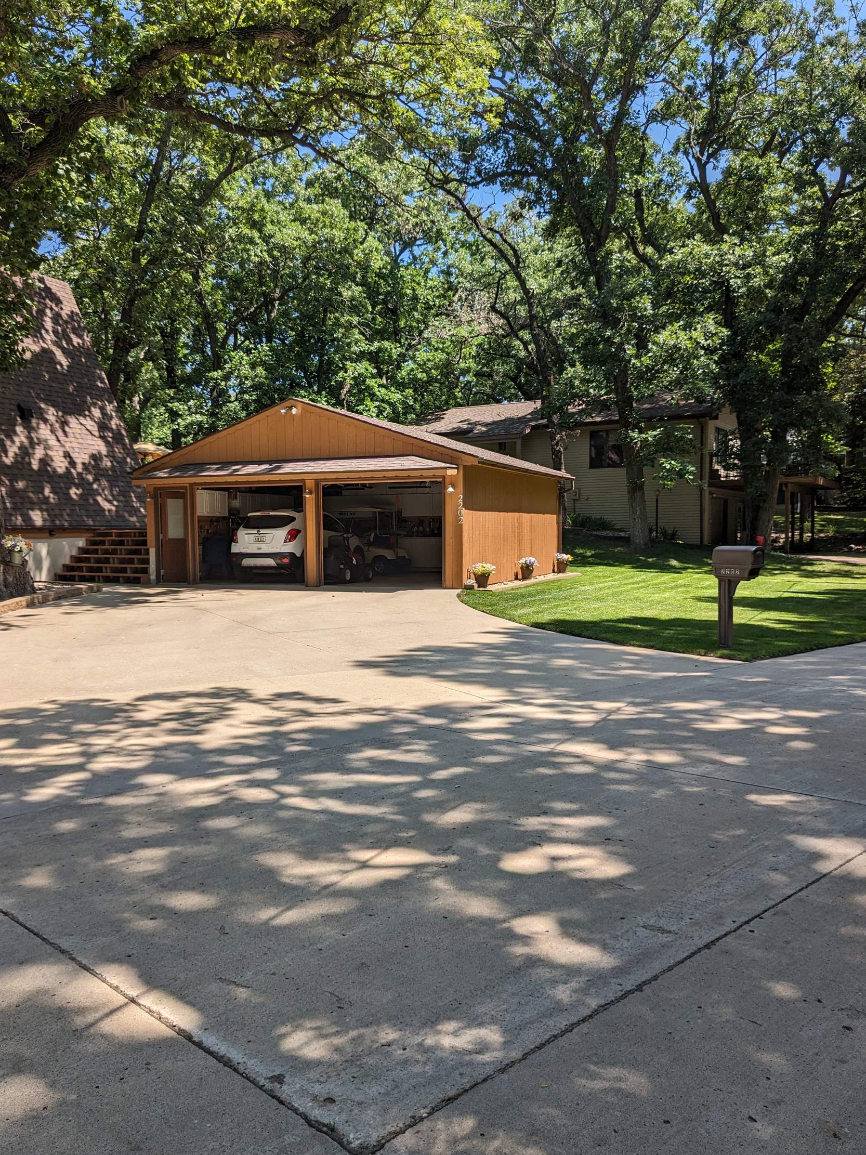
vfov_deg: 63.4
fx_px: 934
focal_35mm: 28
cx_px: 421
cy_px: 588
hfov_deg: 49.7
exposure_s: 1/2597
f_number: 1.73
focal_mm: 4.38
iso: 58
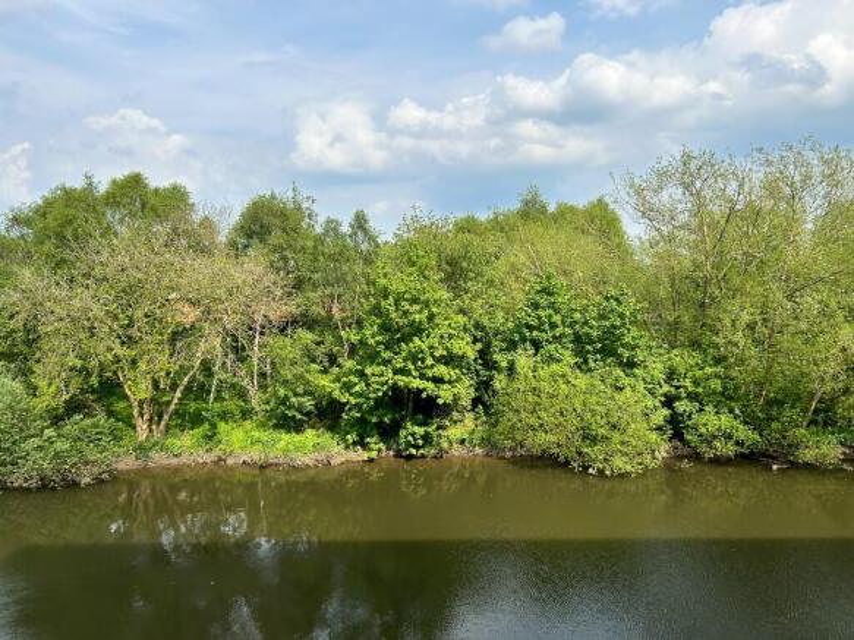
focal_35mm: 26
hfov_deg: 67.3
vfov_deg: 53.0
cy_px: 320
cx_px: 427
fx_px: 641
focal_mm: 5.7
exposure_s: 1/3704
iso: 50
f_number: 1.5
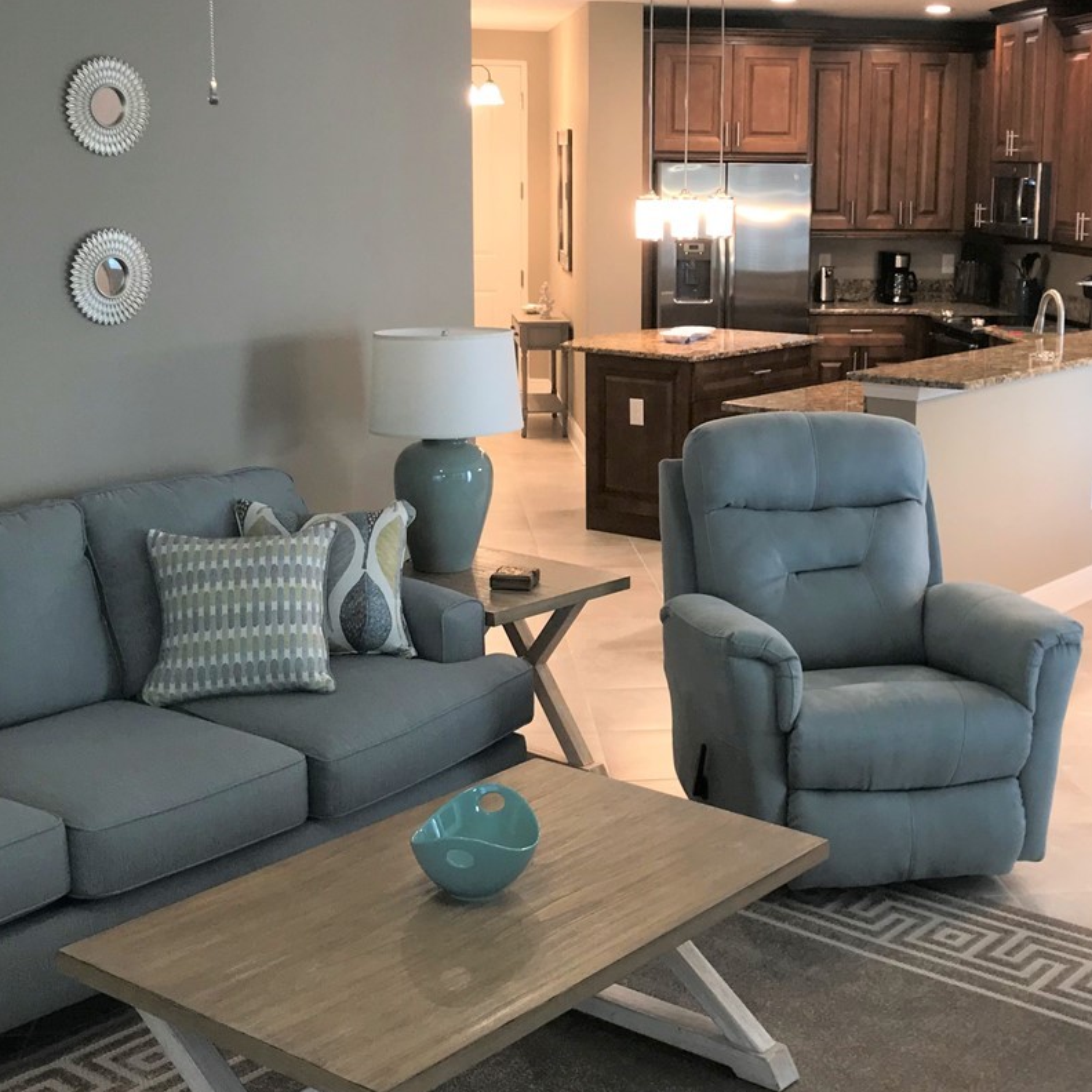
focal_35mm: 50
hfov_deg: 33.8
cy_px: 451
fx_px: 1785
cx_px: 703
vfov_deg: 33.9
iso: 25
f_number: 1.8
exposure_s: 1/30
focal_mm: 3.99
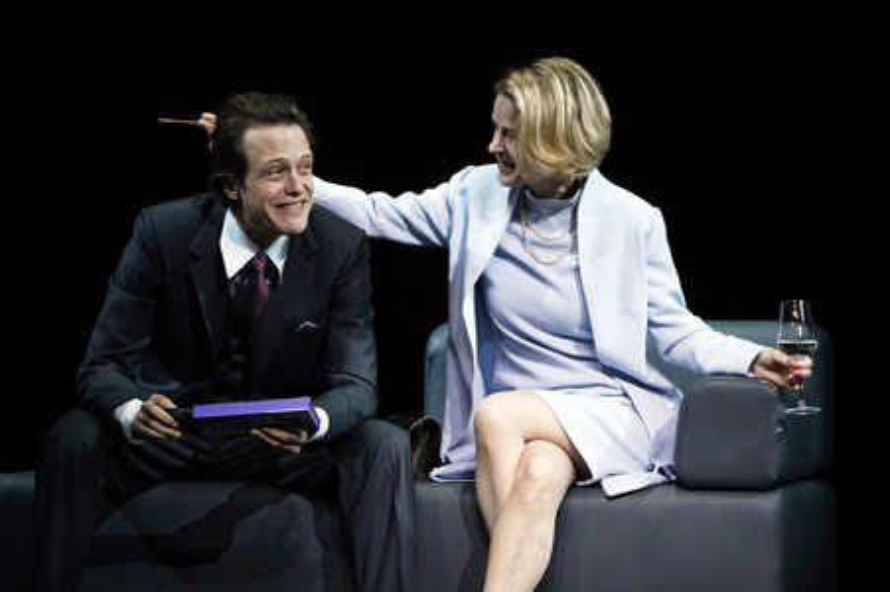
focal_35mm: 273
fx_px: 6744
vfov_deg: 5.0
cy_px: 296
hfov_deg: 7.6
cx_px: 445
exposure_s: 1/125
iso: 3200
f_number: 5.6
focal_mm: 273
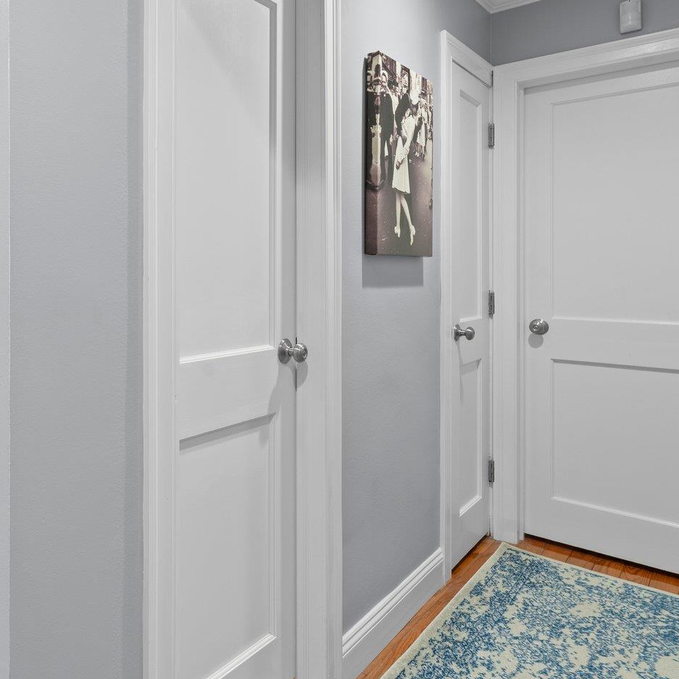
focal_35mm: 26
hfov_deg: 54.6
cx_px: 93
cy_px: 271
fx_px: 577
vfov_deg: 60.4
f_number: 10
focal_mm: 14
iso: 400
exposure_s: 1/1.67
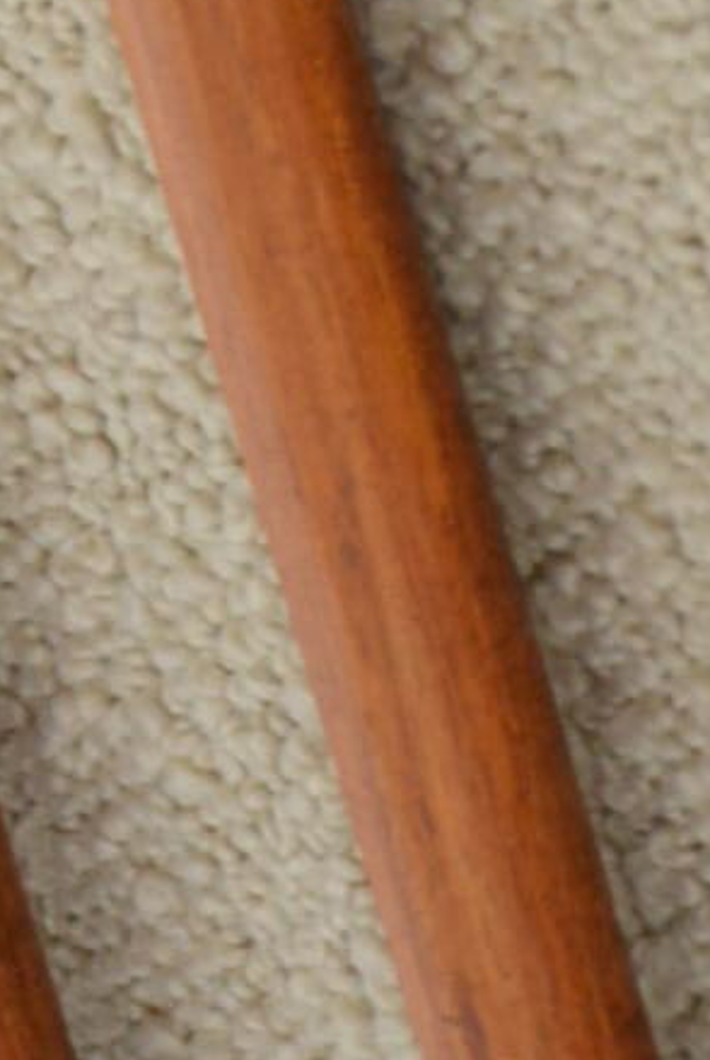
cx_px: -1145
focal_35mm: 817
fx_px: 24092
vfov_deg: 2.5
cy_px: -1176
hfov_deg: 1.7
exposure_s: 1/125
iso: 800
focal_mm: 80
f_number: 5.3
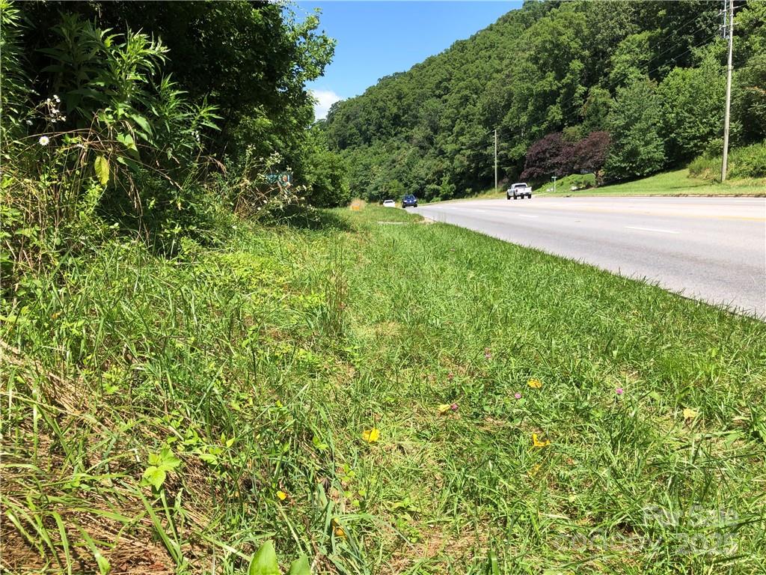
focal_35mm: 28
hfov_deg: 63.4
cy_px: 288
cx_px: 383
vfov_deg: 49.7
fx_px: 620
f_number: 1.8
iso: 20
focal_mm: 3.99
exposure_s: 1/1185
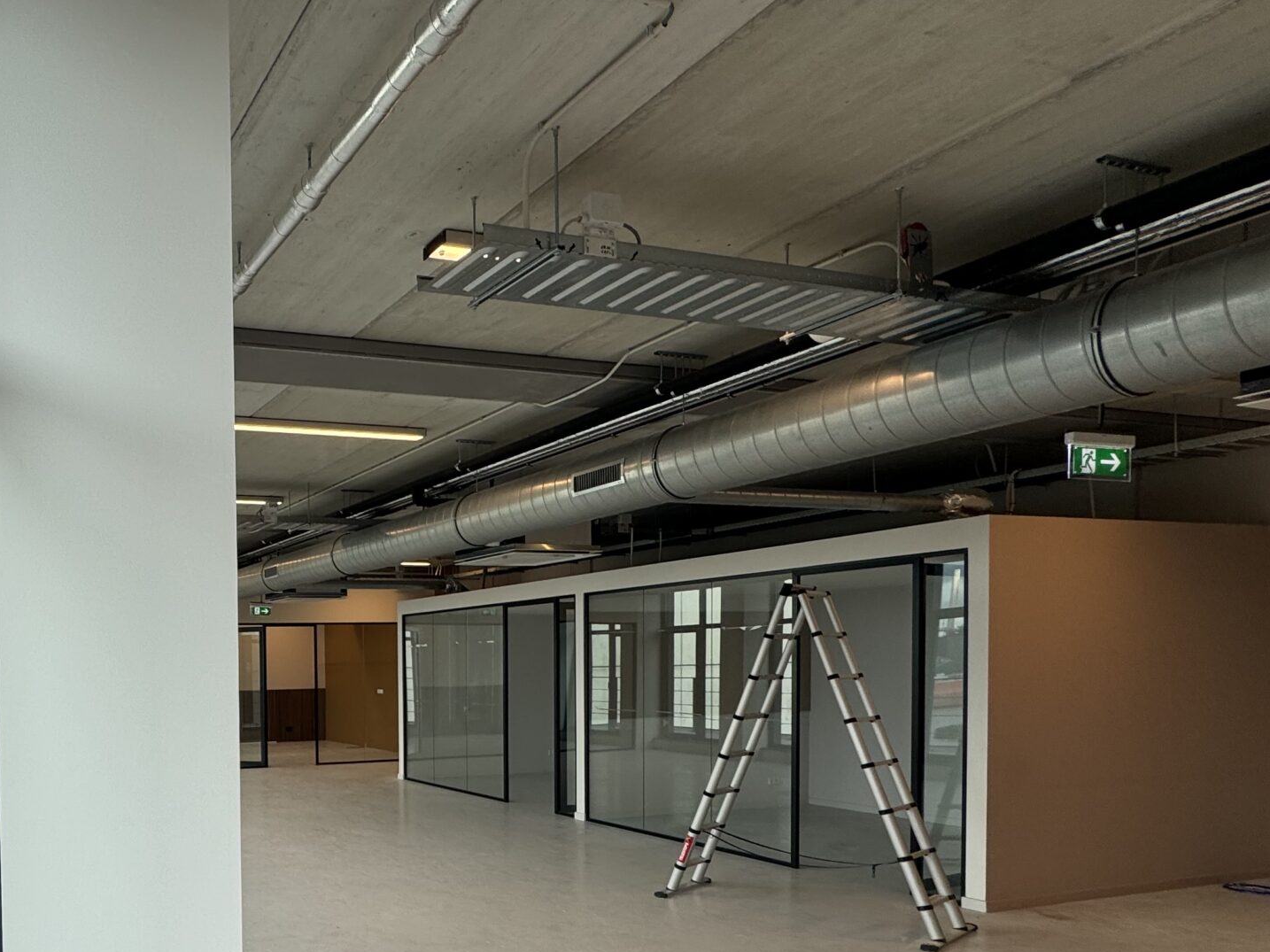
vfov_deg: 52.8
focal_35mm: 25
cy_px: 694
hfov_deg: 61.0
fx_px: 917
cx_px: 180
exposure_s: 1/212
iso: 40
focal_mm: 2.22
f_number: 2.2
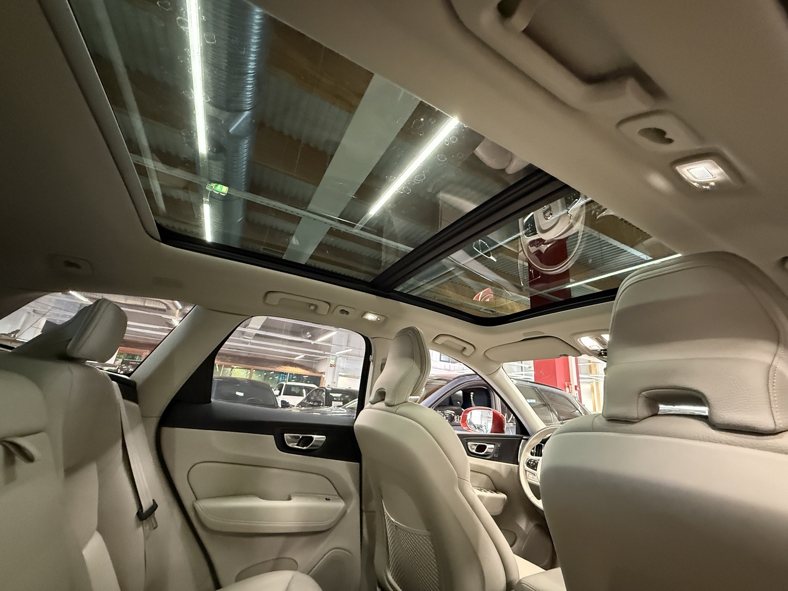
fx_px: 319
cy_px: 296
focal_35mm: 14
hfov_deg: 102.1
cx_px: 394
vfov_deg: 85.7
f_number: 2.2
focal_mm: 2.22
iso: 1250
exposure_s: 1/50
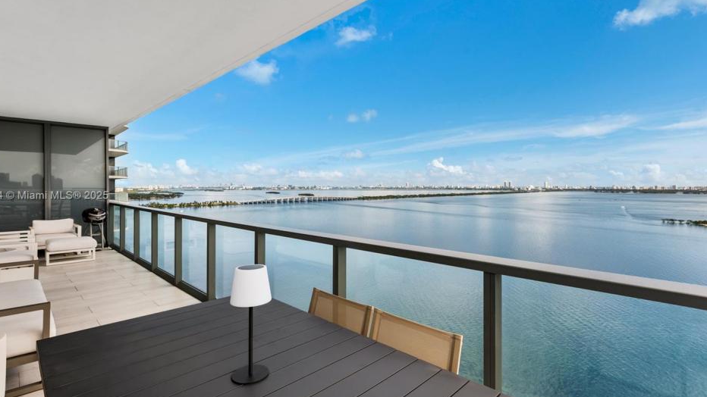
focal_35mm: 17
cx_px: 354
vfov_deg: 63.9
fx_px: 319
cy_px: 196
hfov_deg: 95.9
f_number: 11
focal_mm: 14
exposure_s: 1/80
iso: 125
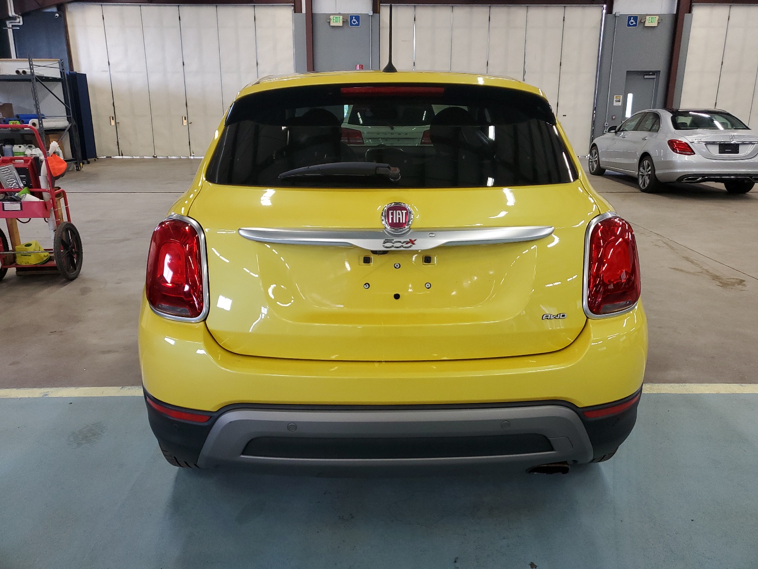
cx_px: 379
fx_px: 569
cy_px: 284
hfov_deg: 67.3
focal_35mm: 26
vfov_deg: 53.1
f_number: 1.5
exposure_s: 1/60.2
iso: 104
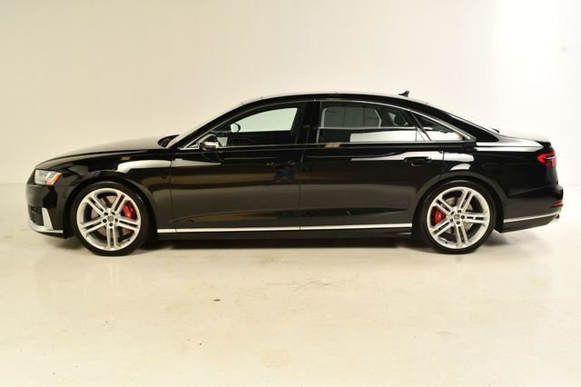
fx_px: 532
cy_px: 194
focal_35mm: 33
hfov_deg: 57.2
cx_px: 290
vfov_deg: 39.9
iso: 100
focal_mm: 22
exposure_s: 1/160
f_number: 10
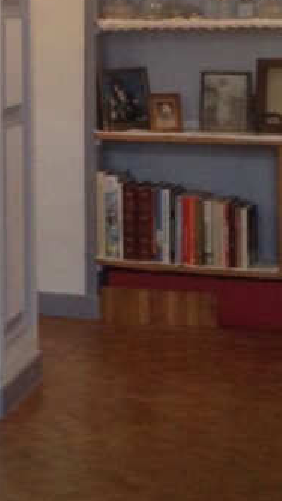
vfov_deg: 17.9
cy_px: 26
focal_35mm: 117
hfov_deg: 10.0
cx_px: -172
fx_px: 1555
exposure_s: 1/20
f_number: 2.4
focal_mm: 4.28
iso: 200
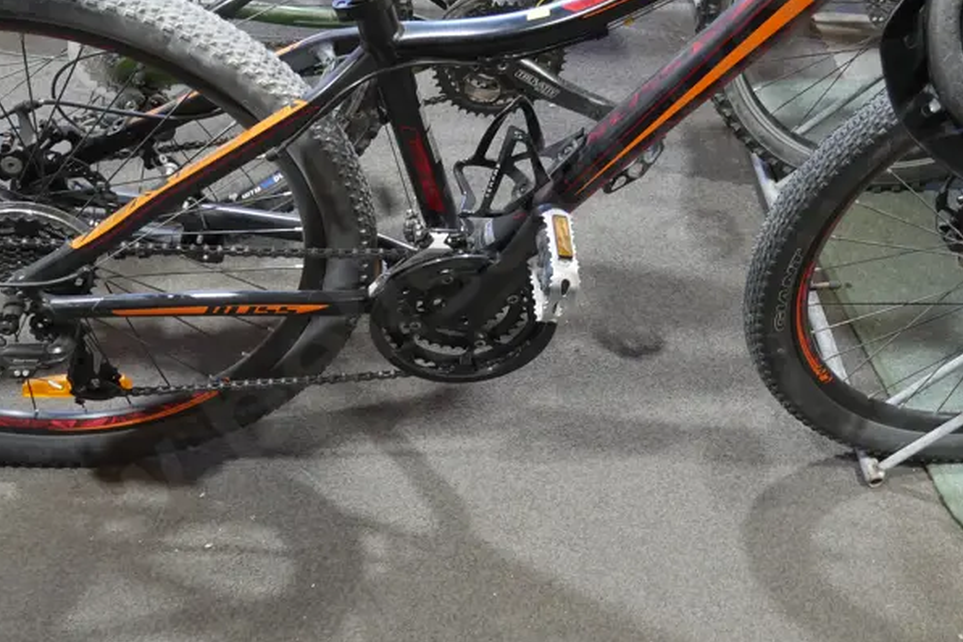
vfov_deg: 26.7
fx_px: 1337
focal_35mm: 50
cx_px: 577
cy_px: 172
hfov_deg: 39.4
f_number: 3.5
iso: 500
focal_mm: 14
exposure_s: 1/60
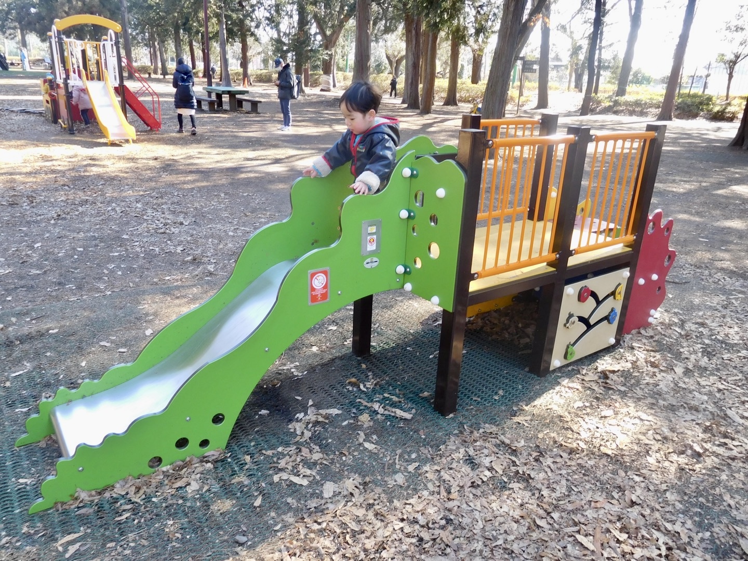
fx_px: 540
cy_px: 280
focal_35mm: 25
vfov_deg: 54.9
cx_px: 374
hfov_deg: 69.4
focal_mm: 4.5
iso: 125
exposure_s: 1/60
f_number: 3.4
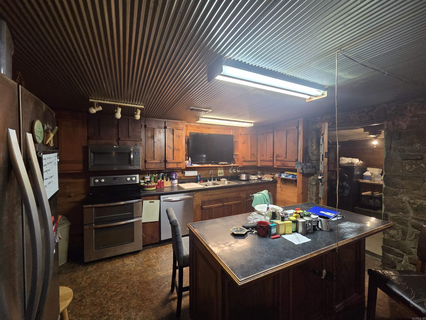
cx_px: 213
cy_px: 160
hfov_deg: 106.2
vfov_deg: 89.9
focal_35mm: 13
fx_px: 160
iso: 800
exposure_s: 1/60
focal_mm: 2.2
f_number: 2.2
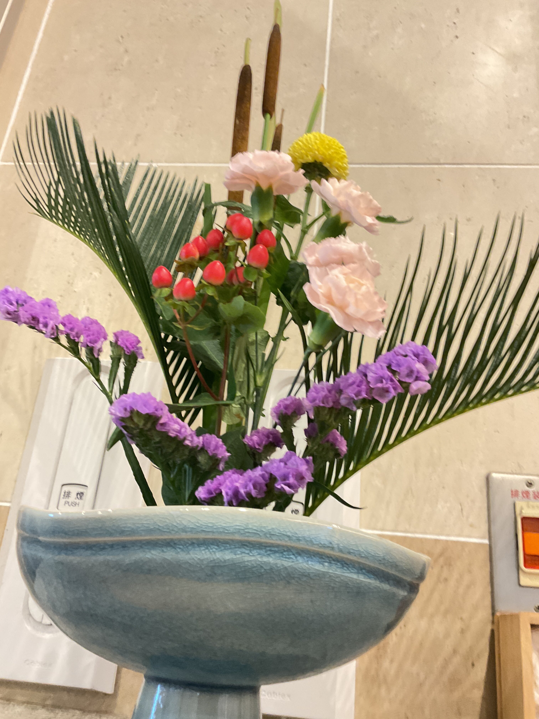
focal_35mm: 29
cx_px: 270
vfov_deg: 61.7
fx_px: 602
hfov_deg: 48.2
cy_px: 360
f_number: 1.8
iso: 250
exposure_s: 1/30
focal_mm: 3
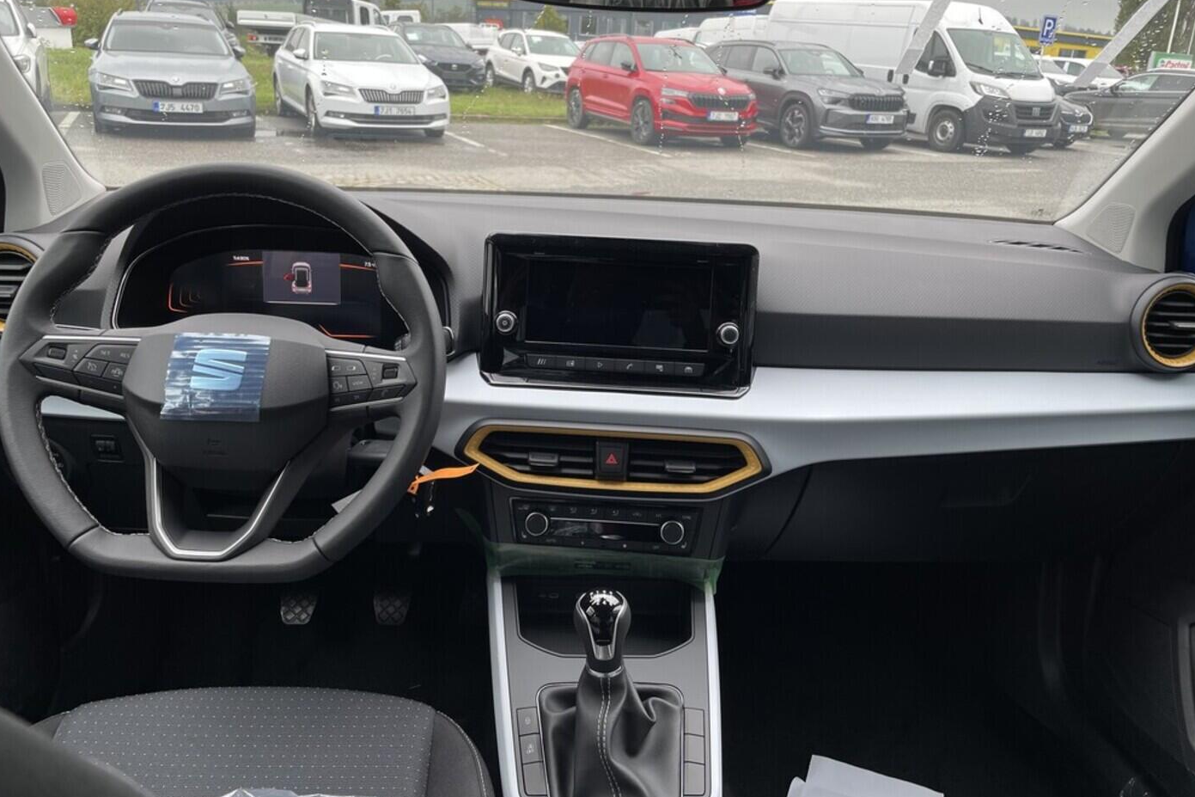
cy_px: 359
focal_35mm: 28
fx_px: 929
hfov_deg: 65.5
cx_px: 586
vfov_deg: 46.3
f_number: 1.6
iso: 32
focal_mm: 4.2
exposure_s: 1/121
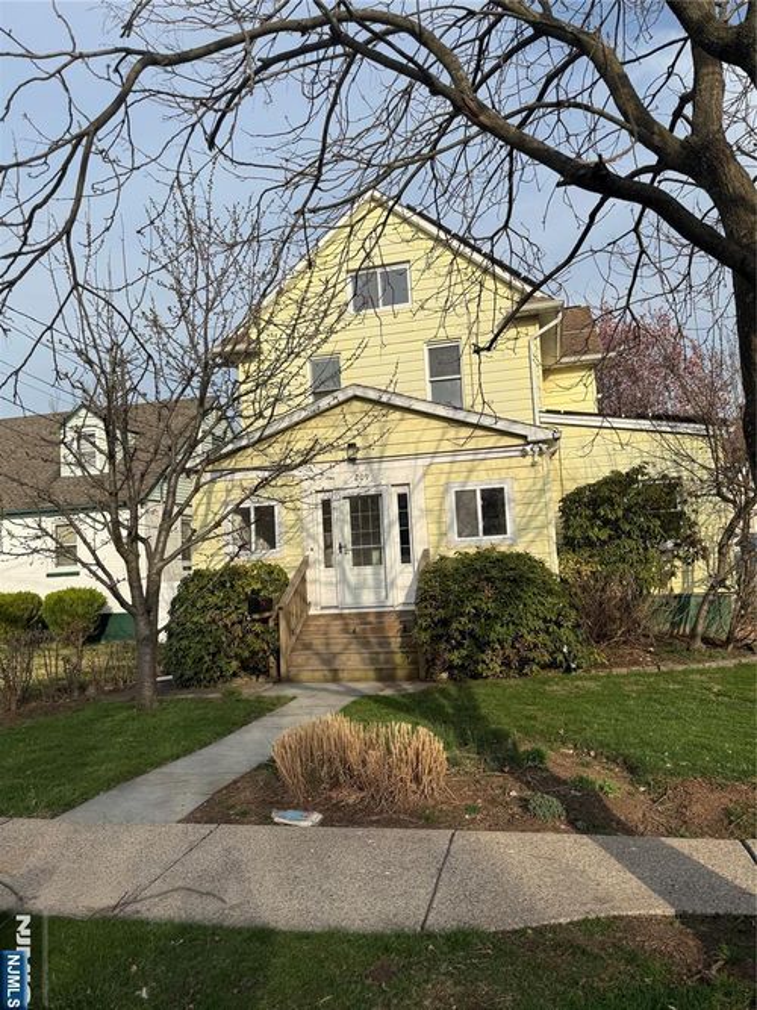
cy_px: 505
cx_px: 378
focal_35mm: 24
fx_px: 700
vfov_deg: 71.6
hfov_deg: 56.8
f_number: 1.78
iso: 80
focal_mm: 6.76
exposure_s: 1/5319
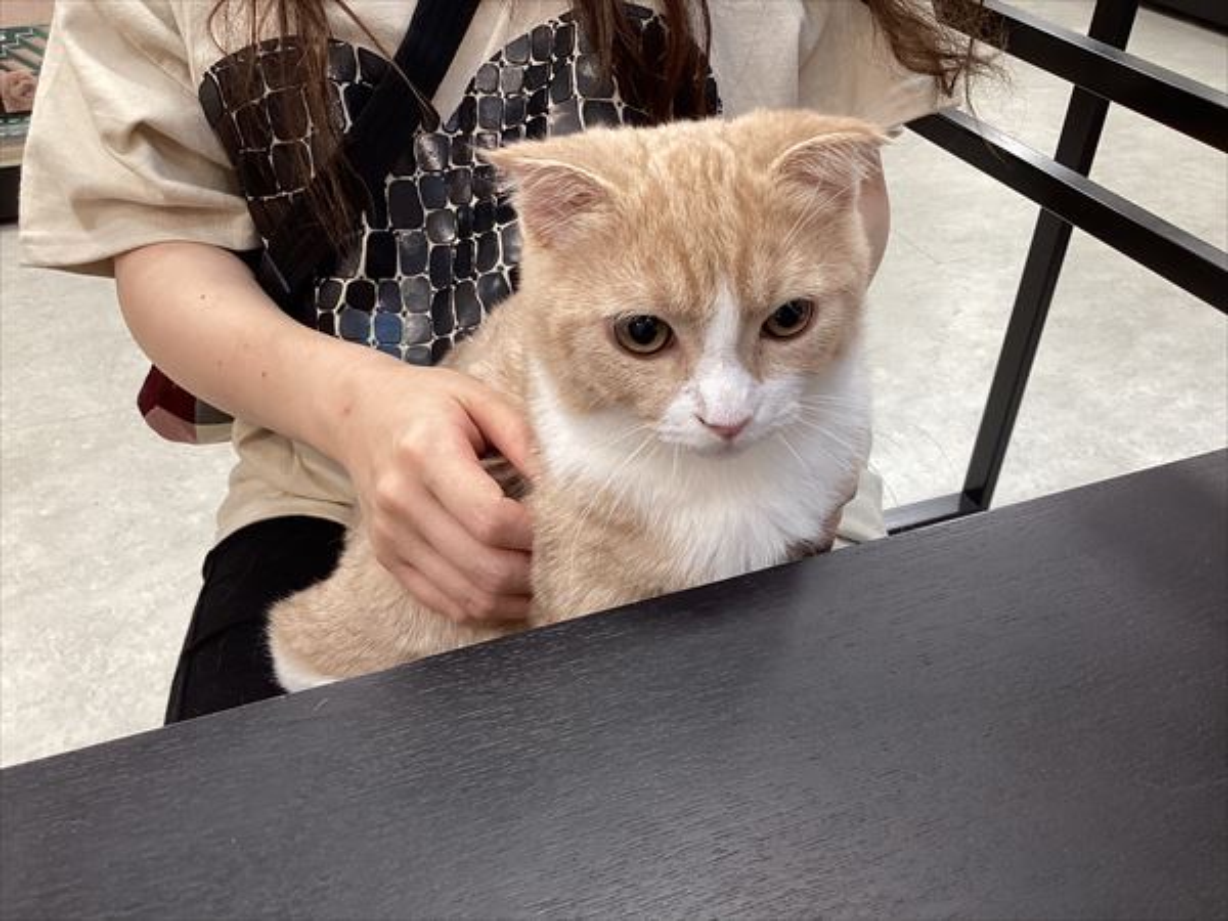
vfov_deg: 45.4
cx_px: 614
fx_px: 1100
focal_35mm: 31
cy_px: 460
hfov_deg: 58.4
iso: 64
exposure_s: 1/50
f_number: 2.4
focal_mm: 3.3
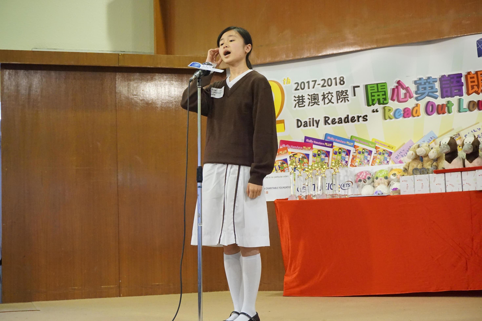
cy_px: 160
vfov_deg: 22.6
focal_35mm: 60
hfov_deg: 33.4
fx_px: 803
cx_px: 241
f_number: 5.6
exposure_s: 1/80
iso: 3200
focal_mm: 40
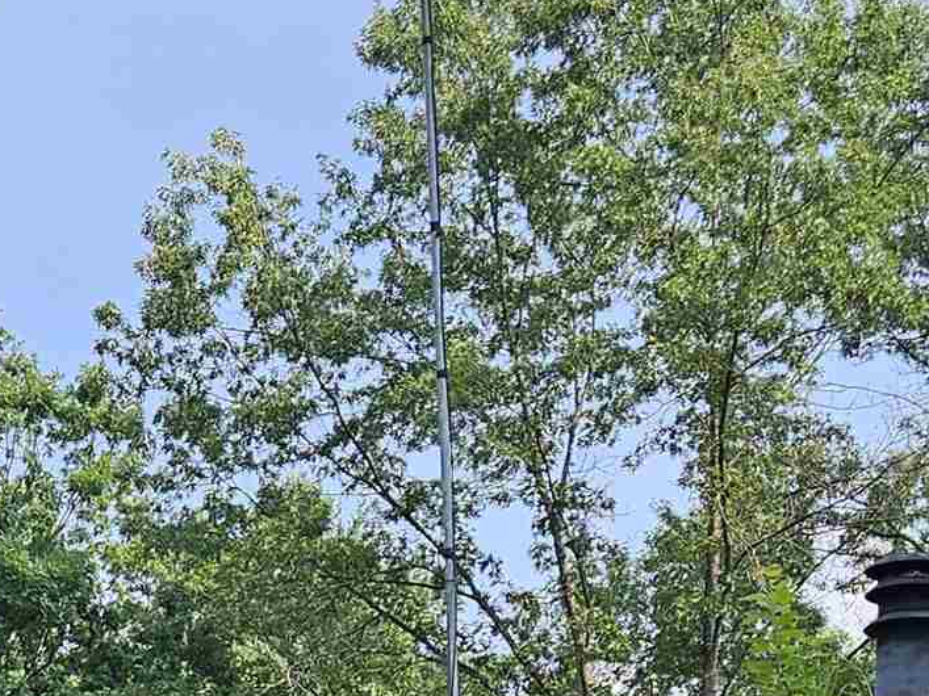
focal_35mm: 100
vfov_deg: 13.5
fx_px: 2683
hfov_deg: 19.5
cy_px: 1191
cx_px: 194
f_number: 1.8
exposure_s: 1/790
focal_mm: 5.4
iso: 25
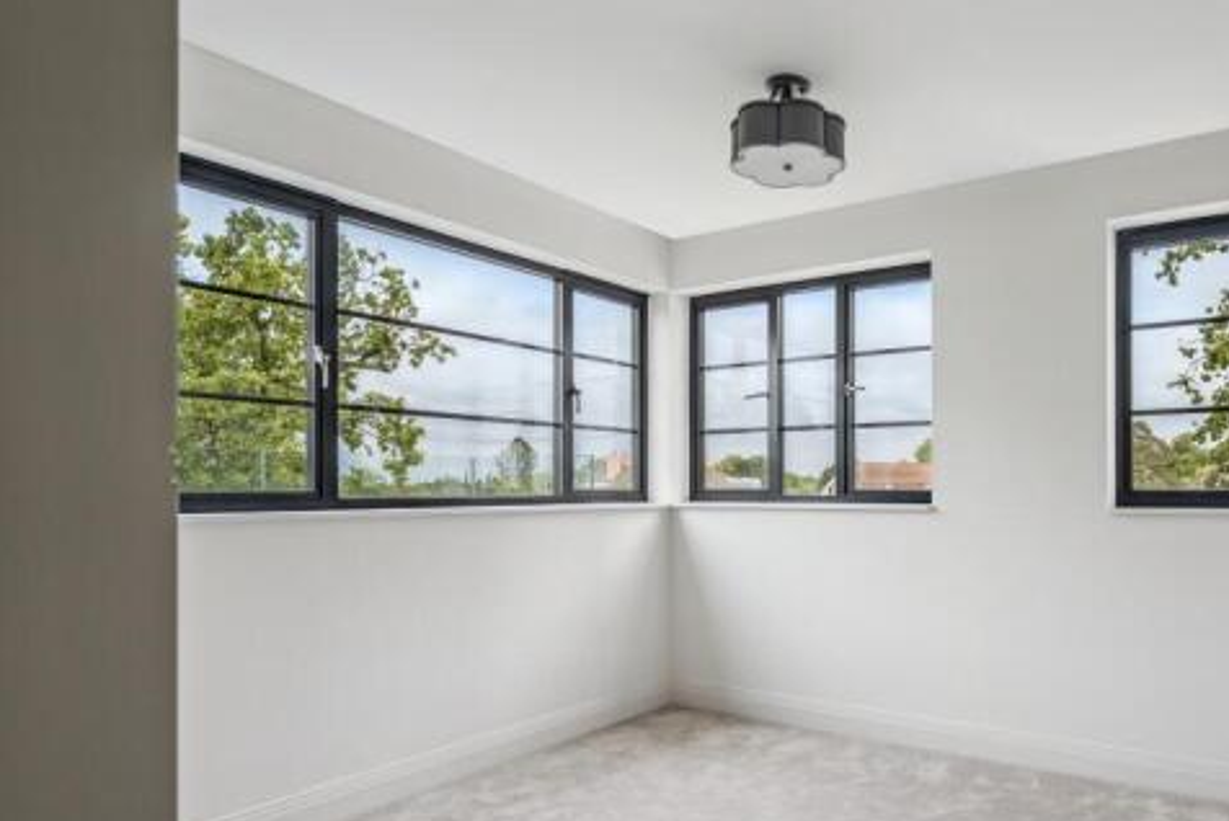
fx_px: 751
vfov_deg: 56.6
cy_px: 510
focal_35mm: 22
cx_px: 843
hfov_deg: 75.5
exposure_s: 1/125
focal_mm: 16
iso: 640
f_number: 5.6
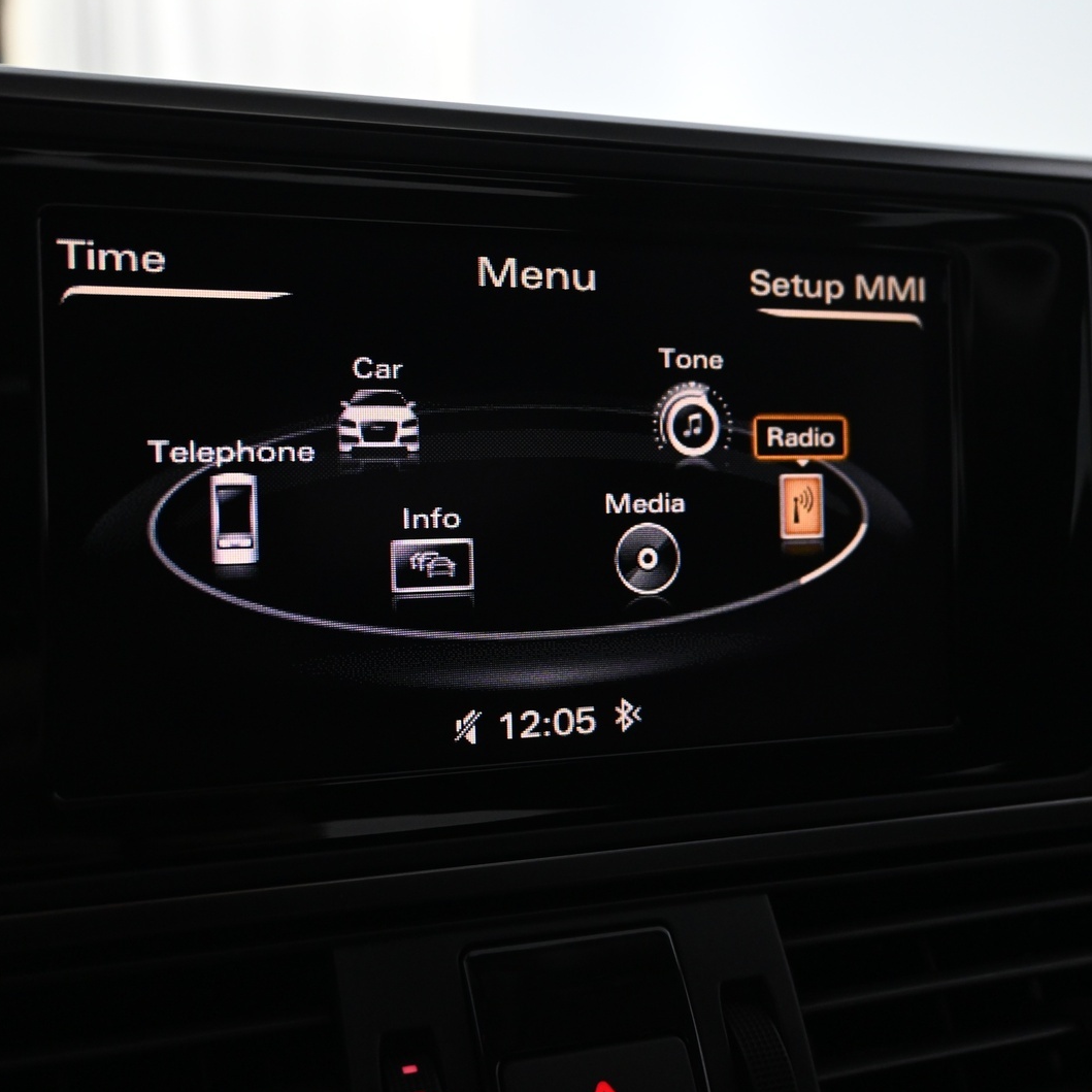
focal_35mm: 40
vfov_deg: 41.9
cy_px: 537
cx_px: 548
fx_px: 1427
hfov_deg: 41.9
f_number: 3.8
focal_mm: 20.5
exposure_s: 1/50
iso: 1600
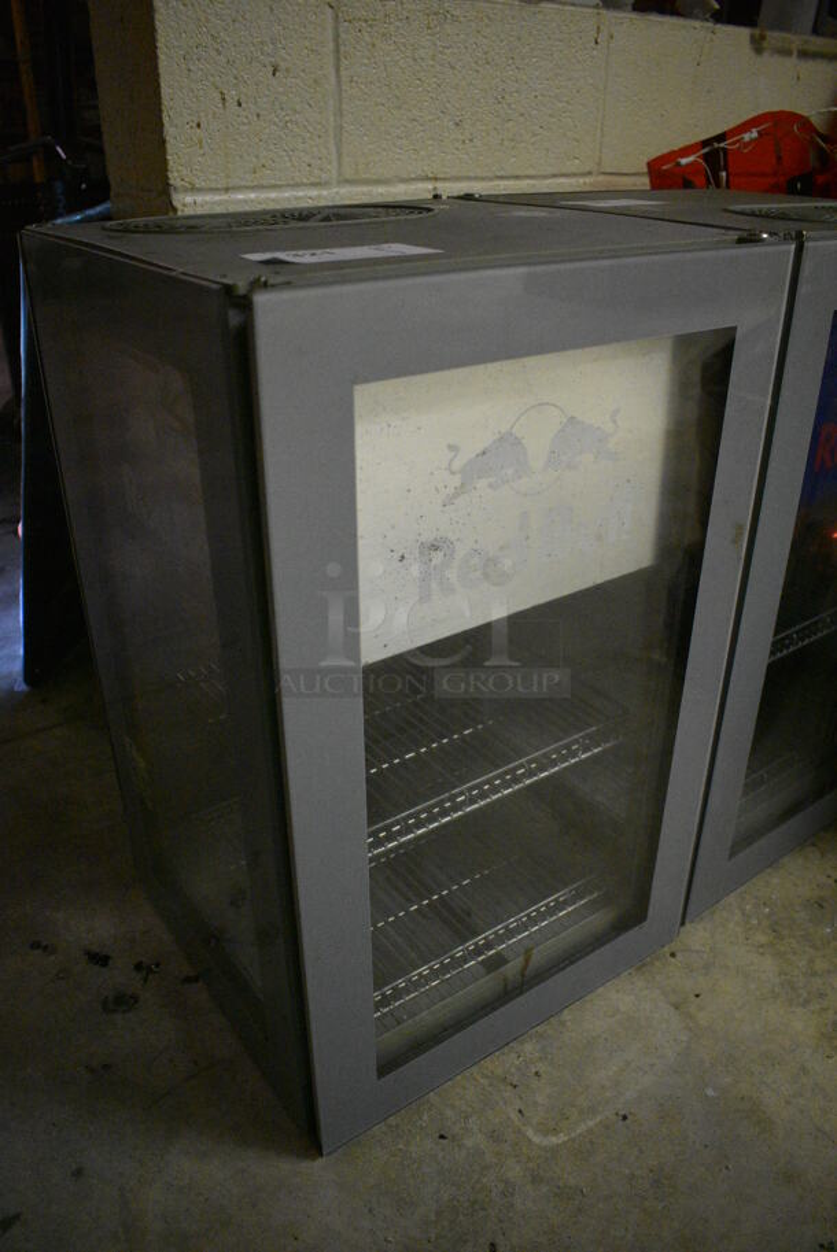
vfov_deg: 67.3
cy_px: 626
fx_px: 940
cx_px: 418
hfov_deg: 48.0
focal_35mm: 27
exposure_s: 1/125
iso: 5000
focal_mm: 18
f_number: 3.5
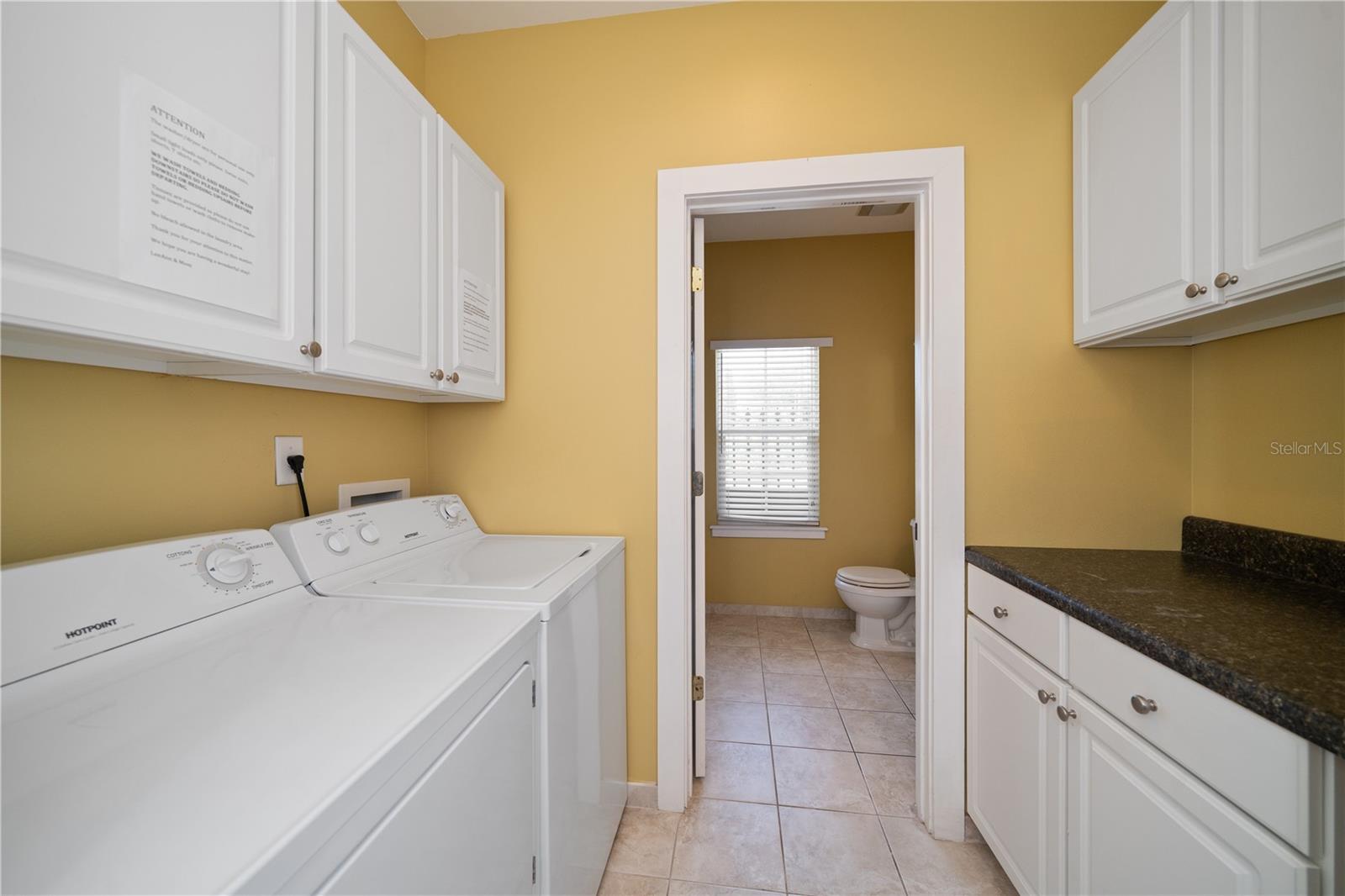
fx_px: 486
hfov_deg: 108.3
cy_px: 448
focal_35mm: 13
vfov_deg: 85.4
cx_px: 672
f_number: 5.6
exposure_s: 1/100
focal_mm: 13
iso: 400
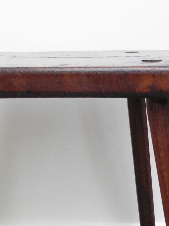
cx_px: 61
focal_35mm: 65
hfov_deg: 22.5
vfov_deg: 29.2
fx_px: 423
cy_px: 176
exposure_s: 1/50
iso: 400
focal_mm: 5.4
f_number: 3.6
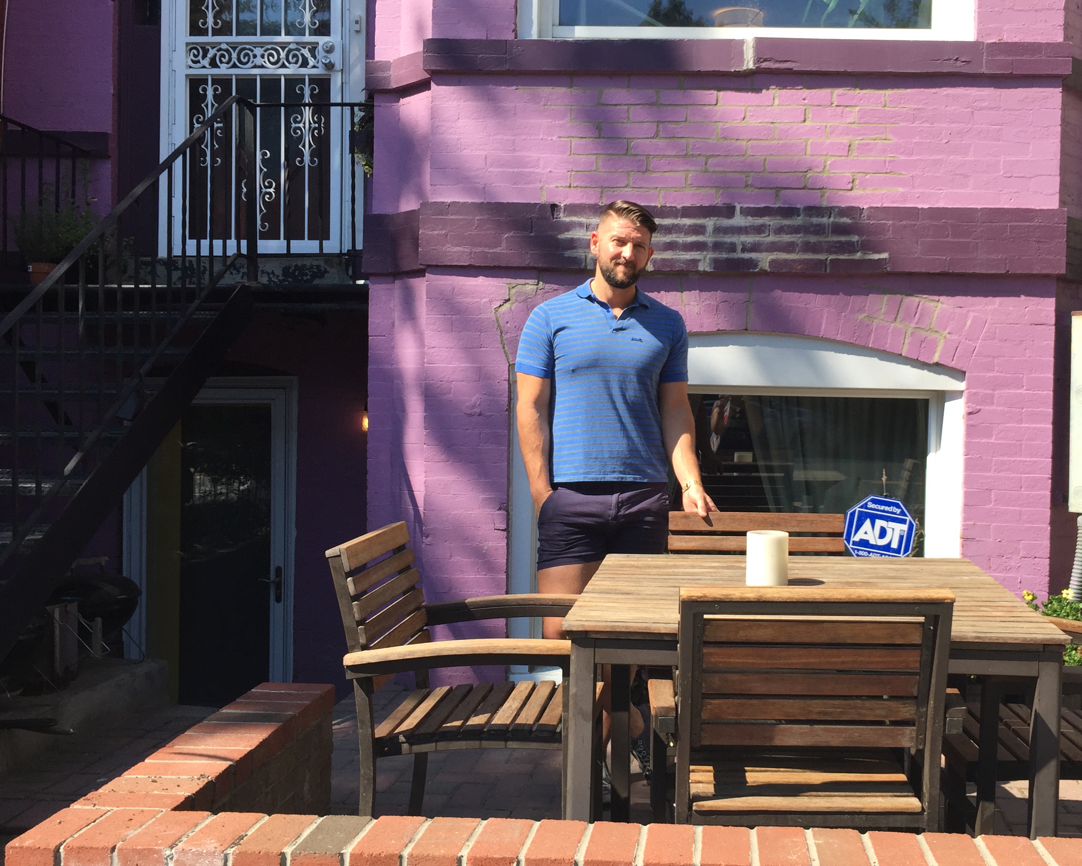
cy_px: 424
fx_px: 1185
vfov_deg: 40.1
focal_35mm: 37
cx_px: 690
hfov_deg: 48.5
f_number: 2.2
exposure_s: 1/989
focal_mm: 4.15
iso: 32
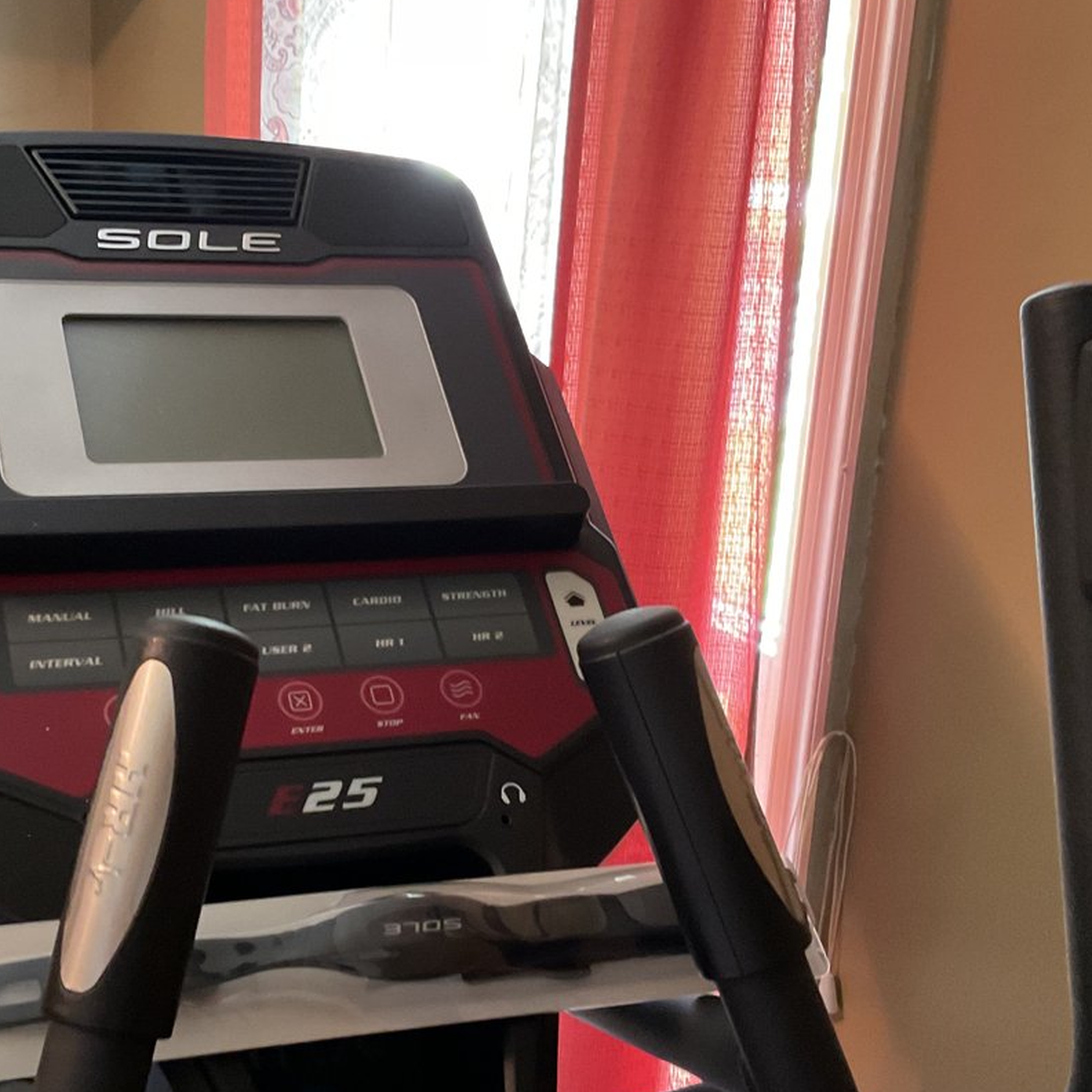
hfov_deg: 34.5
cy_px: 631
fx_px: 1749
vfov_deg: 34.6
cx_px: 398
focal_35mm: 49
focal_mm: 3
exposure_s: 1/30
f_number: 1.8
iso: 250
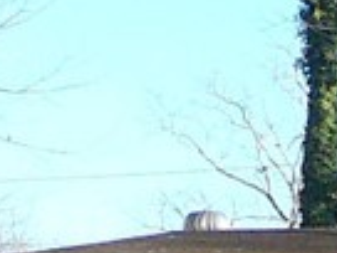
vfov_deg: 5.5
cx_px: 424
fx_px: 2570
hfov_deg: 7.4
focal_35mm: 264
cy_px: 489
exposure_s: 1/250
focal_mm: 5.2
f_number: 2.8
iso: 80
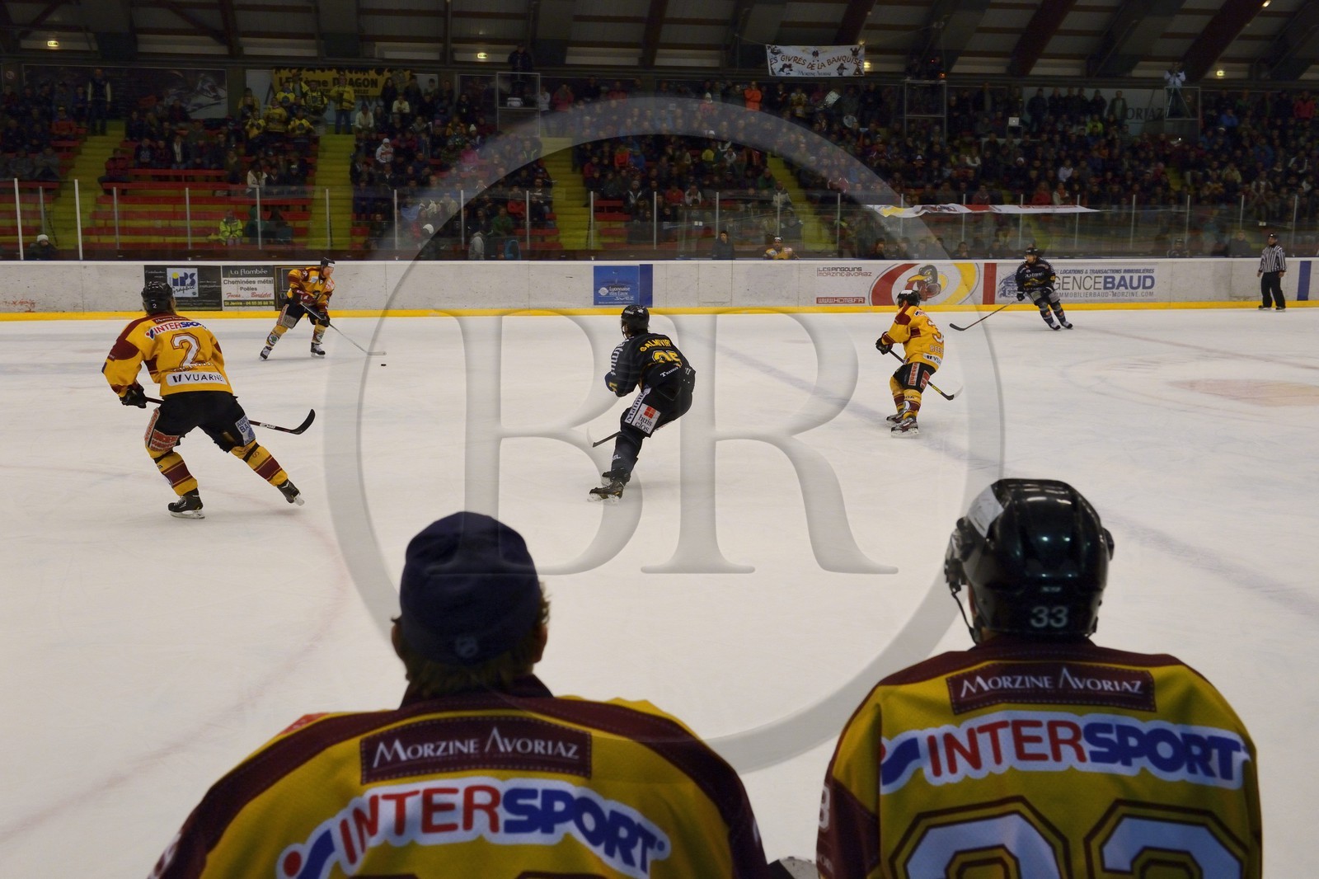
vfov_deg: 41.1
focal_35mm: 32
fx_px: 1172
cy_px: 440
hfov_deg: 58.7
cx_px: 660
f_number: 6.3
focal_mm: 32
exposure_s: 1/640
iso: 3200
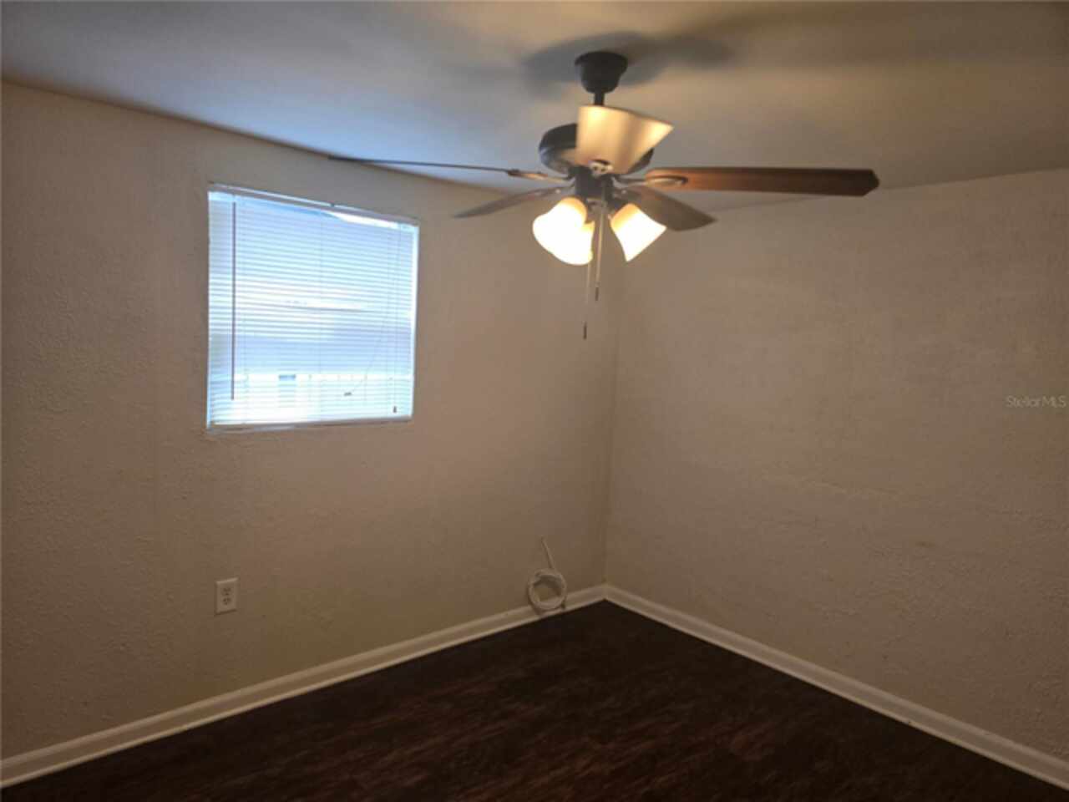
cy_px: 401
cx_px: 534
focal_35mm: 23
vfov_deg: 58.9
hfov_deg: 73.9
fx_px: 710
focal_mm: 6.3
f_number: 1.7
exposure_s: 1/120
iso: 80
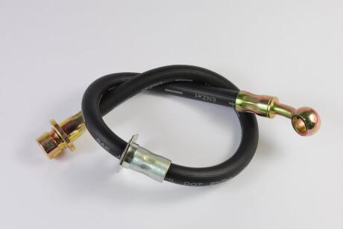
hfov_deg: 30.5
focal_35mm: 66
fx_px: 630
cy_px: 114
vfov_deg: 20.7
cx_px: 172
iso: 320
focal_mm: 44
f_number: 13
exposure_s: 1/30
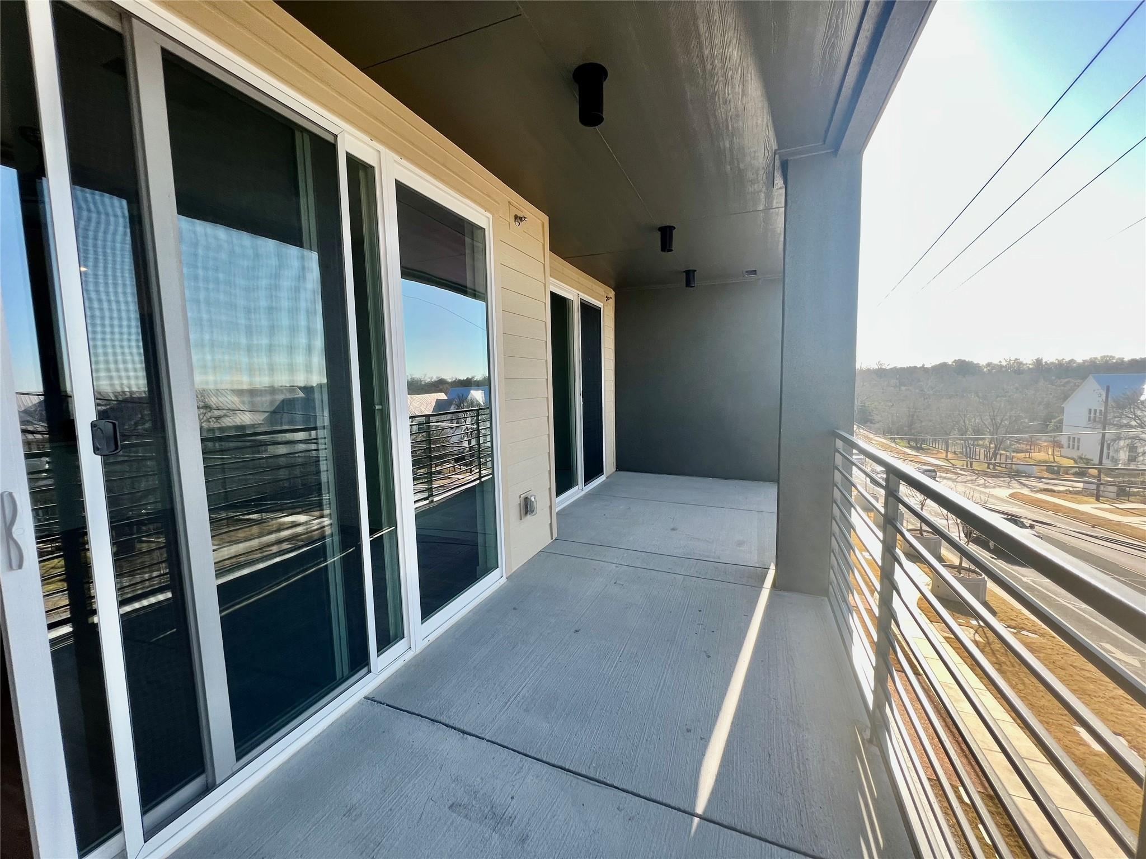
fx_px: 430
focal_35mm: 13
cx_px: 573
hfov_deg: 106.2
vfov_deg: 89.9
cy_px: 430
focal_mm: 1.57
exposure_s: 1/223
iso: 32
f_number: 1.8
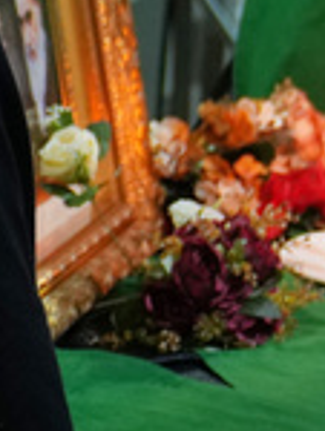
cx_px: -595
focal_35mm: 223
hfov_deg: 6.2
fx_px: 2784
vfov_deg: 8.9
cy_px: 223
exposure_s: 1/80
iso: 1000
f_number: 2.8
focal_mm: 34
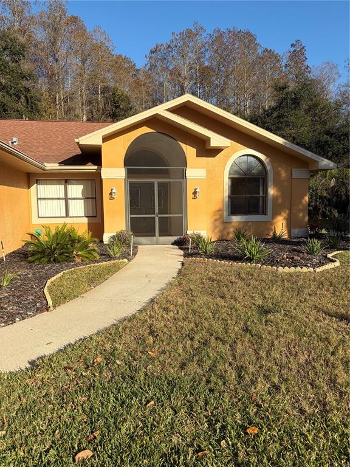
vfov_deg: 67.3
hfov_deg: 53.1
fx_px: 351
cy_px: 234
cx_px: 175
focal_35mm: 26
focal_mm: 5.96
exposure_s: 1/3279
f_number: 1.6
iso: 50
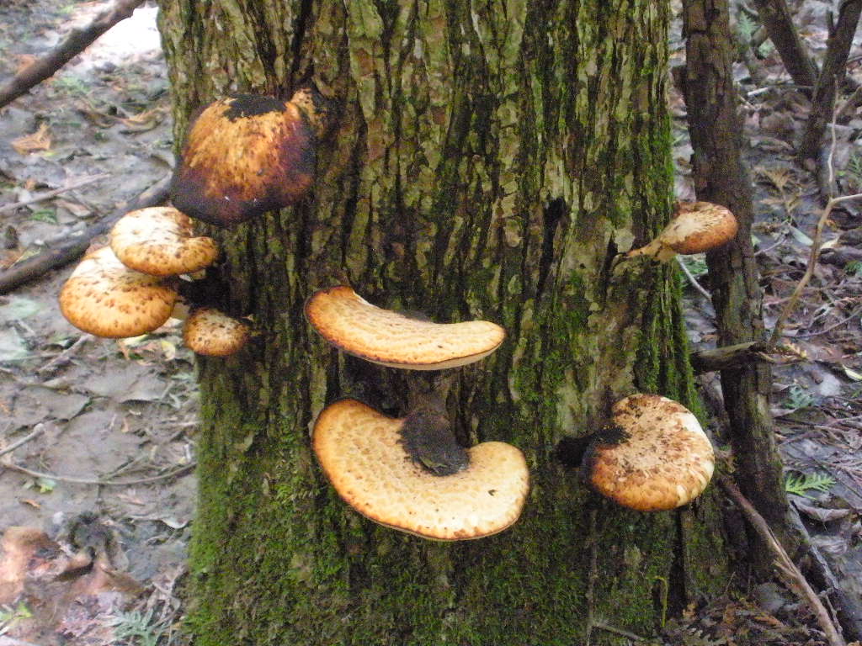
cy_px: 323
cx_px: 431
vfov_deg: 28.0
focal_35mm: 52
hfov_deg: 36.8
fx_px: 1295
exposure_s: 1/120
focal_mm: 9.1
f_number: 4.4
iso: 1600
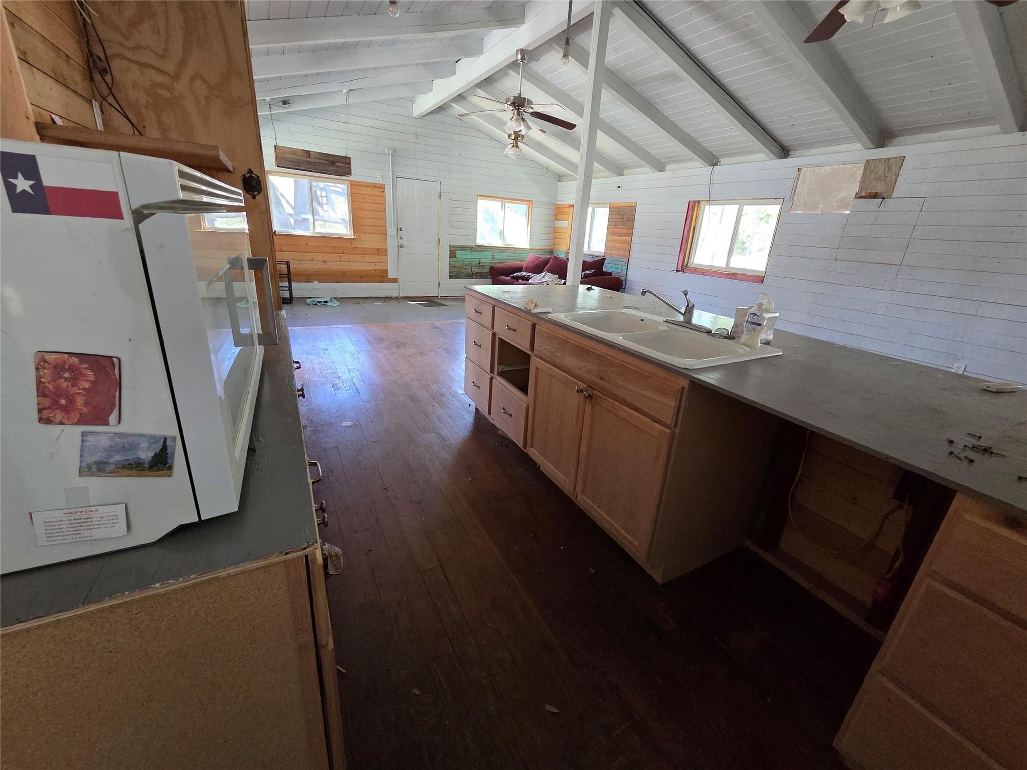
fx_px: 386
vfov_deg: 89.9
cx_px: 514
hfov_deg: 106.2
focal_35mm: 13
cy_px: 385
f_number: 2.2
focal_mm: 2.2
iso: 800
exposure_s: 1/60
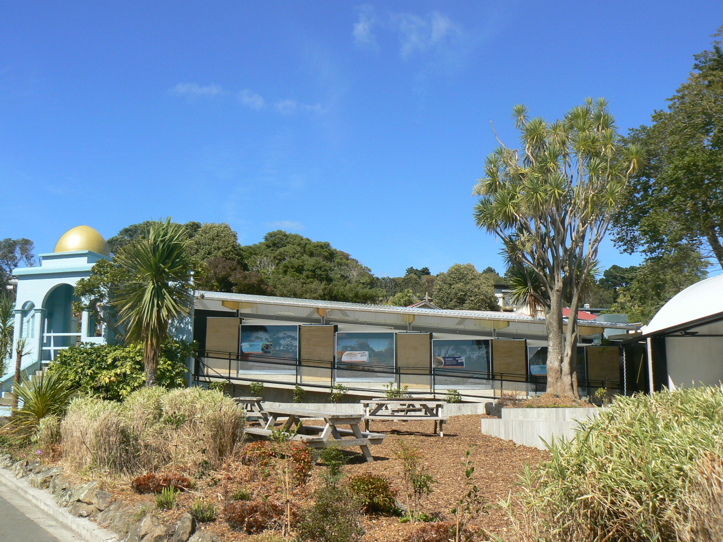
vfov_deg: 39.7
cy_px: 271
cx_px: 362
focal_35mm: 36
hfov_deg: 51.4
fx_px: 752
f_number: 6.3
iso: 80
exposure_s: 1/500
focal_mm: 6
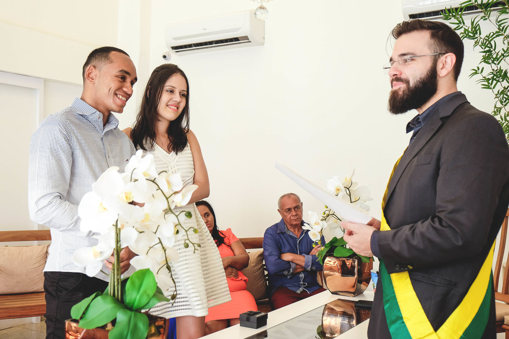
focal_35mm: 38
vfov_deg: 35.1
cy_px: 170
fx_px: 537
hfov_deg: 50.7
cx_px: 254
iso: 500
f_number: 4
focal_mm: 25.4
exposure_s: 1/160
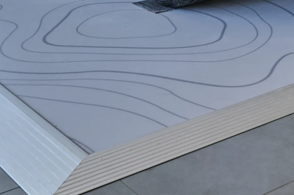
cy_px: -266
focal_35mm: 90
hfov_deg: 18.3
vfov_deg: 12.2
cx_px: 514
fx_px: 735
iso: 250
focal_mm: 14
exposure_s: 1/200
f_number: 7.1
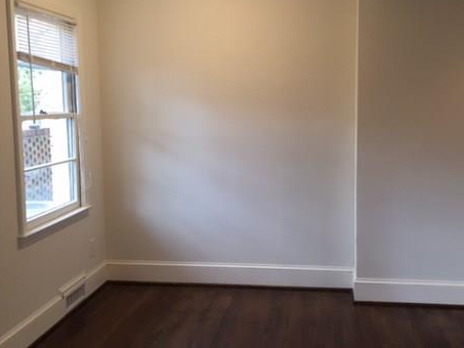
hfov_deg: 45.7
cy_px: 153
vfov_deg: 35.1
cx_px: 251
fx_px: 550
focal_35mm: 41
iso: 80
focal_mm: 4.15
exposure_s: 1/30
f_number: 2.2
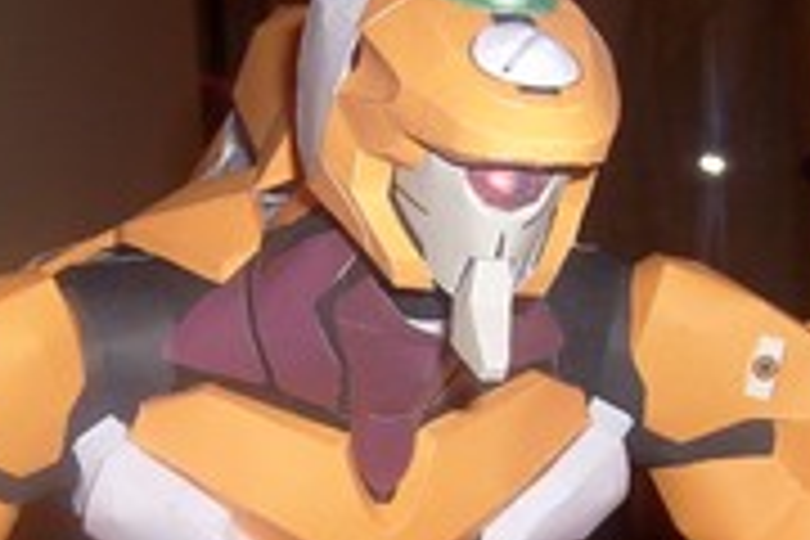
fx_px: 1822
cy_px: 423
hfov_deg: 25.1
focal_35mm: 81
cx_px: 405
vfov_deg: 16.7
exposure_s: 1/45
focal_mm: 5.8
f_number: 2.8
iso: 100
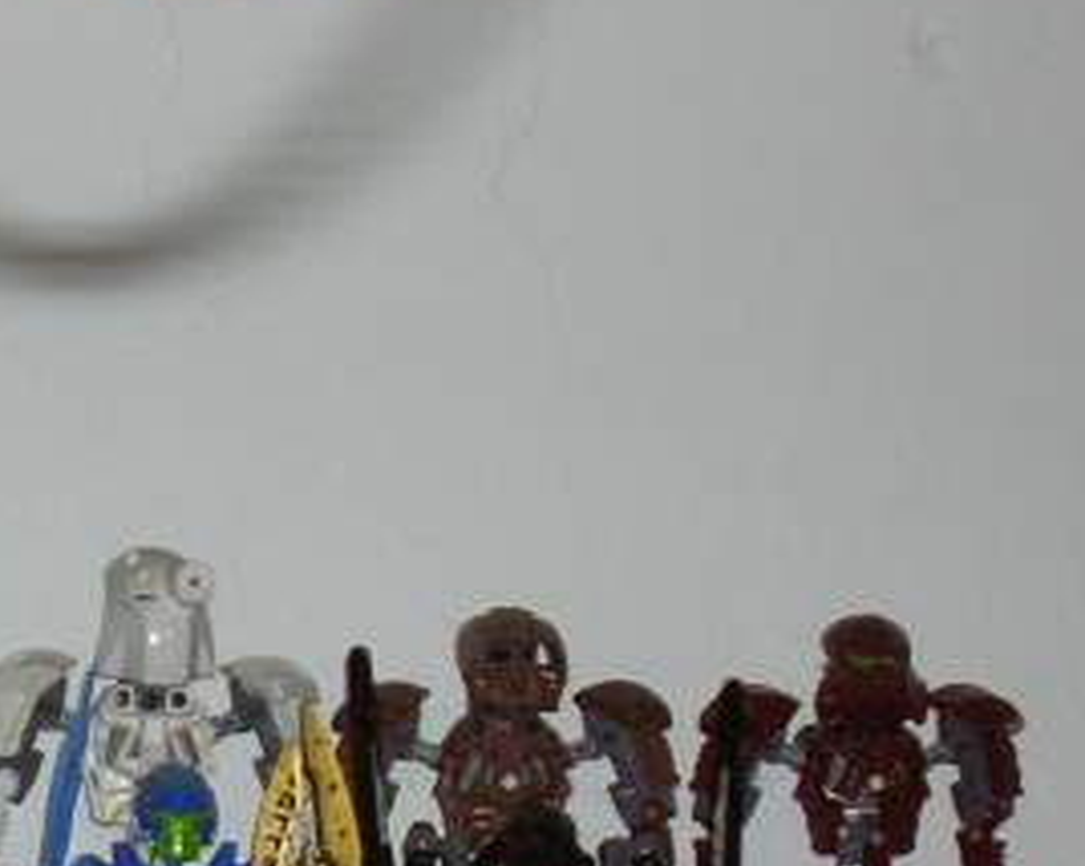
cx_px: -117
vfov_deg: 5.9
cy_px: 937
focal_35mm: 260
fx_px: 8343
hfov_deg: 7.4
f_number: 4.9
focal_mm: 17.1
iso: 130
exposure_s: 1/60.1
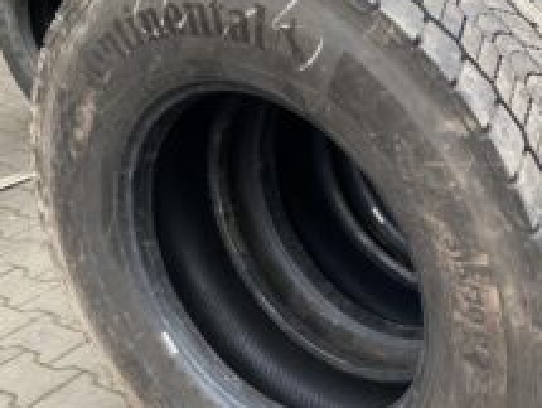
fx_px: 816
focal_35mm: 52
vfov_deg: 28.1
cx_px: 401
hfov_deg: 36.0
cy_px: 215
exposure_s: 1/121
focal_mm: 4.25
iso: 125
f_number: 1.8
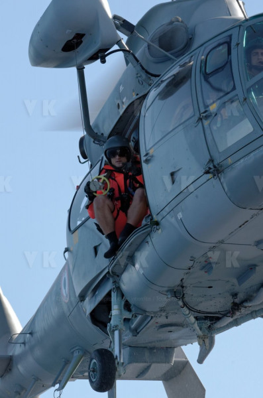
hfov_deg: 4.6
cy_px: 199
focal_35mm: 300
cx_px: 132
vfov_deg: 6.9
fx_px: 3304
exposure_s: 1/400
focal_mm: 200
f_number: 14
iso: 320
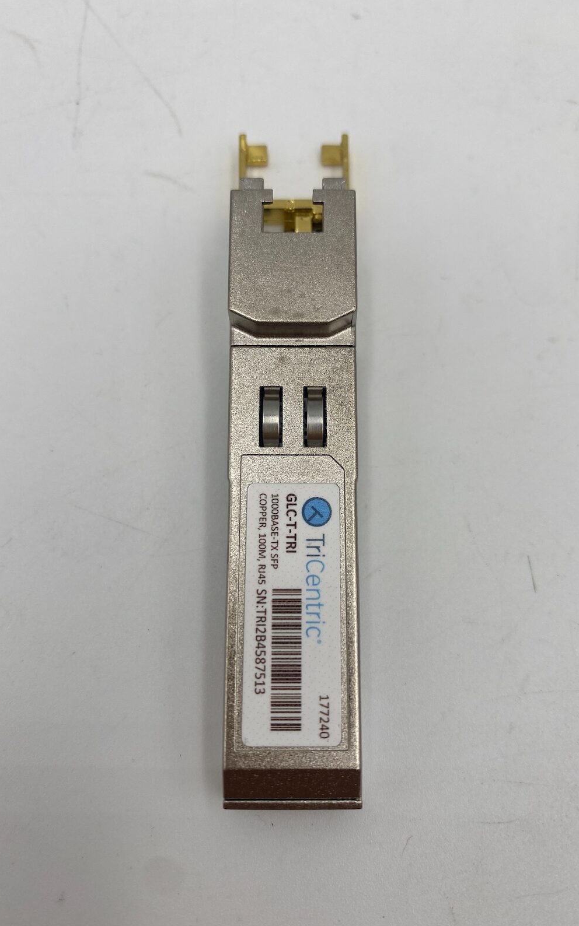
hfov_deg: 44.5
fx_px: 707
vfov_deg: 66.5
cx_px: 307
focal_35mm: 28
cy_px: 465
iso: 32
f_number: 1.8
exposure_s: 1/297
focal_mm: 4.25
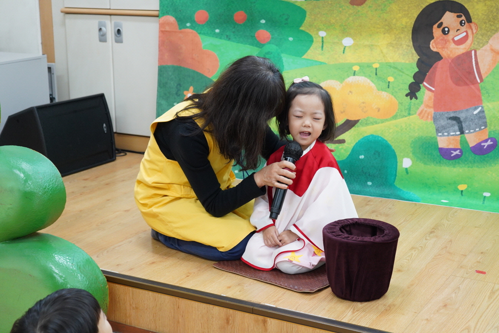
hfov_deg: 33.4
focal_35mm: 60
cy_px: 166
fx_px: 832
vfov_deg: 22.6
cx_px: 250
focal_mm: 60
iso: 2500
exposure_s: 1/60
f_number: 5.6
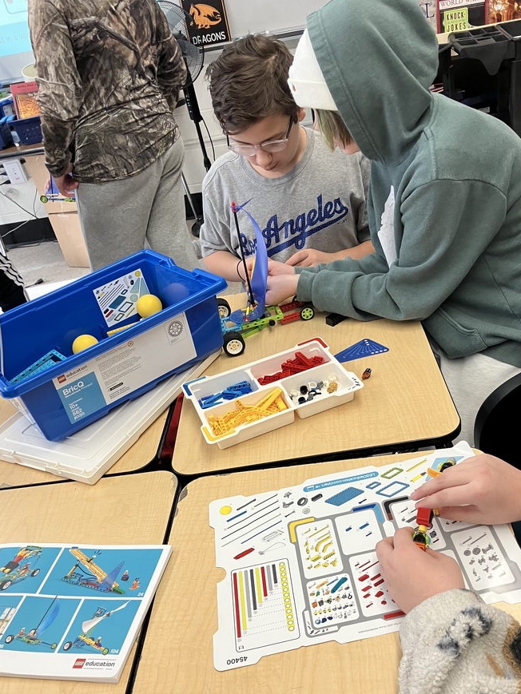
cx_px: 299
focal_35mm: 33
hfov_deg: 42.8
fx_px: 662
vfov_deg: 55.3
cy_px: 378
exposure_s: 1/60
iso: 80
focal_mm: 3.99
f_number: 1.8
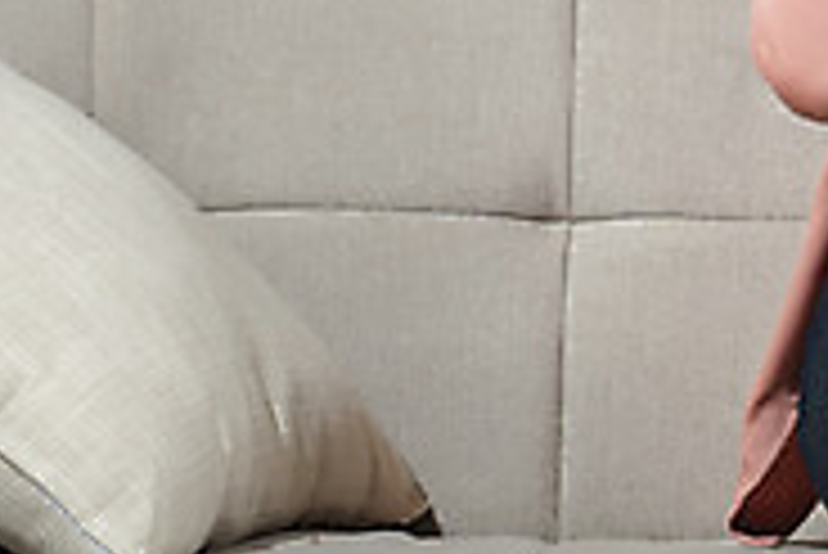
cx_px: 1276
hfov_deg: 4.6
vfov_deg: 3.1
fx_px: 10128
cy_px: -104
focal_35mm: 440
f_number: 4
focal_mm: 135
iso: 100
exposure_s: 1/125
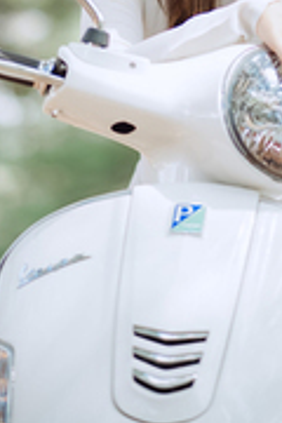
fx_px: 2150
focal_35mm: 183
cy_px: 16
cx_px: 156
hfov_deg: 7.5
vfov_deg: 11.1
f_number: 1.8
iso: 100
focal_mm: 85
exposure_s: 1/500
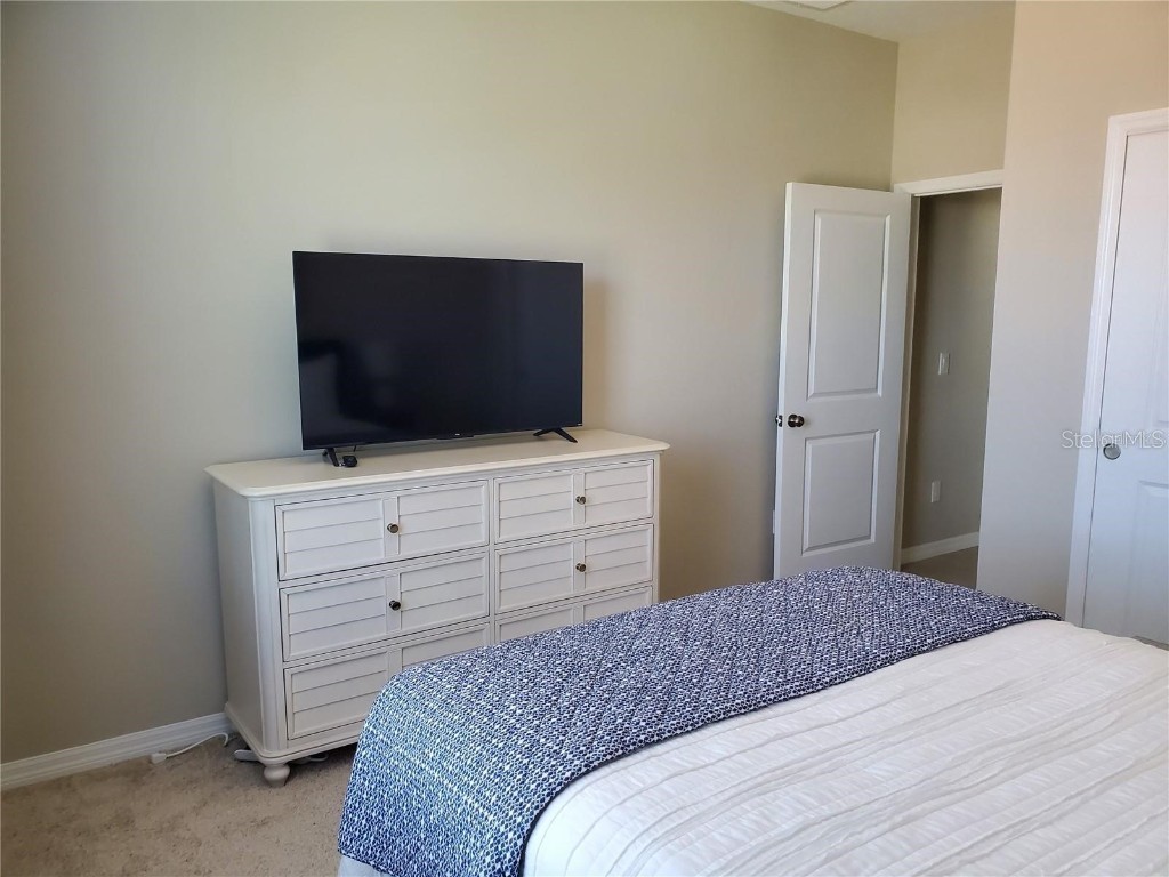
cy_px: 438
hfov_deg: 67.3
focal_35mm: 26
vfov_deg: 53.1
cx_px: 584
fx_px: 878
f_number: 2.4
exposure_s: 1/40
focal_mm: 4.3
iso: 320
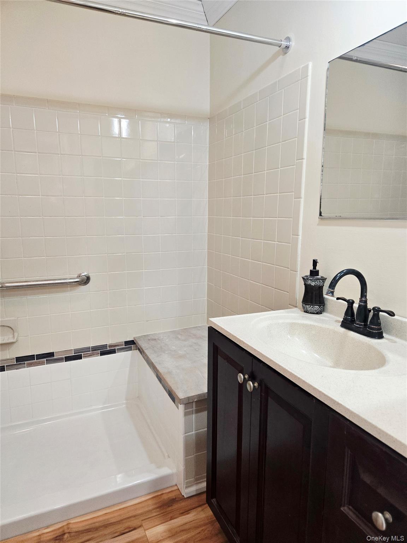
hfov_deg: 58.9
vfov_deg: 73.9
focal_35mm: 23
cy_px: 272
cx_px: 204
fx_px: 361
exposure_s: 1/120
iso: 250
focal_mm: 5.4
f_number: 1.8
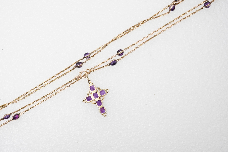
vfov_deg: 25.5
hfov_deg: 37.4
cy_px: 79
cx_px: 95
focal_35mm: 53
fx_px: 336
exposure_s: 1/100
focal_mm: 30
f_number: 20
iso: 640
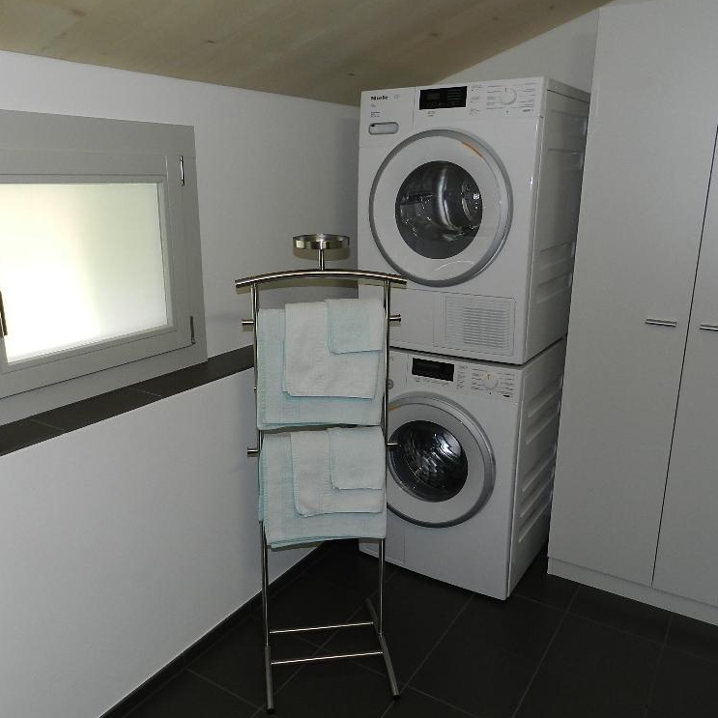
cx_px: 339
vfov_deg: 57.3
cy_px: 364
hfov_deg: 57.3
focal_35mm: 28
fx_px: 657
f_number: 3.4
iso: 200
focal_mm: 4
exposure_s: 1/30
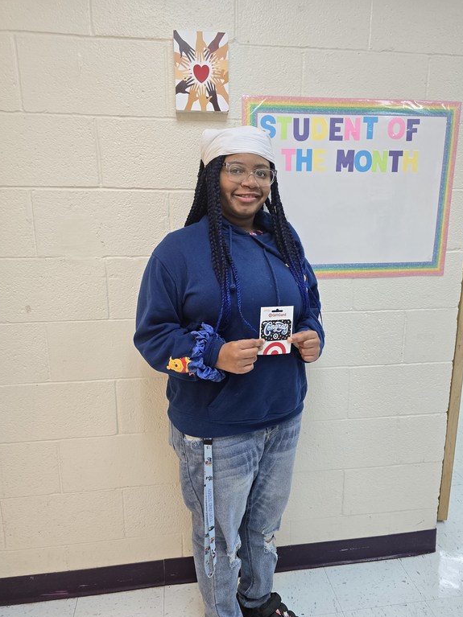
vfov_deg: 71.6
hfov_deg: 56.8
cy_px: 319
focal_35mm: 24
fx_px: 428
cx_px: 234
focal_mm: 6.3
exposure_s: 1/120
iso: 200
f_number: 1.7
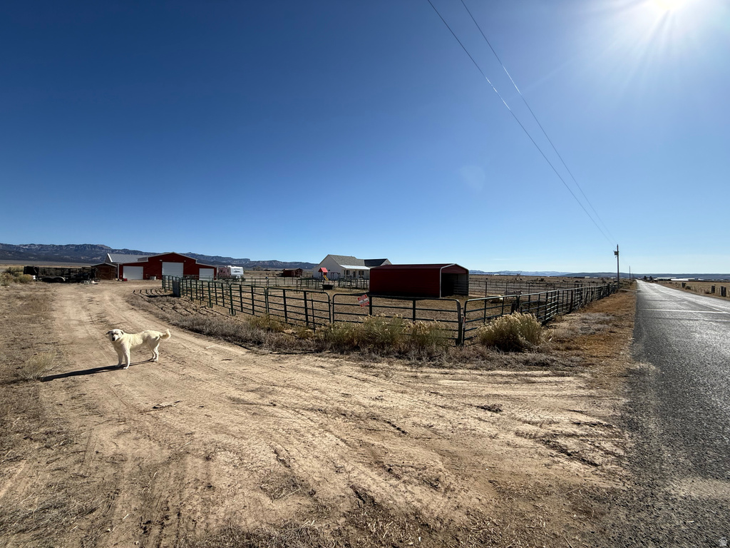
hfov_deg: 102.1
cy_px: 274
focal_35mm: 14
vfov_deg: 85.7
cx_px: 365
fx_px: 295
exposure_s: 1/3289
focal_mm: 2.22
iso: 50
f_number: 2.2
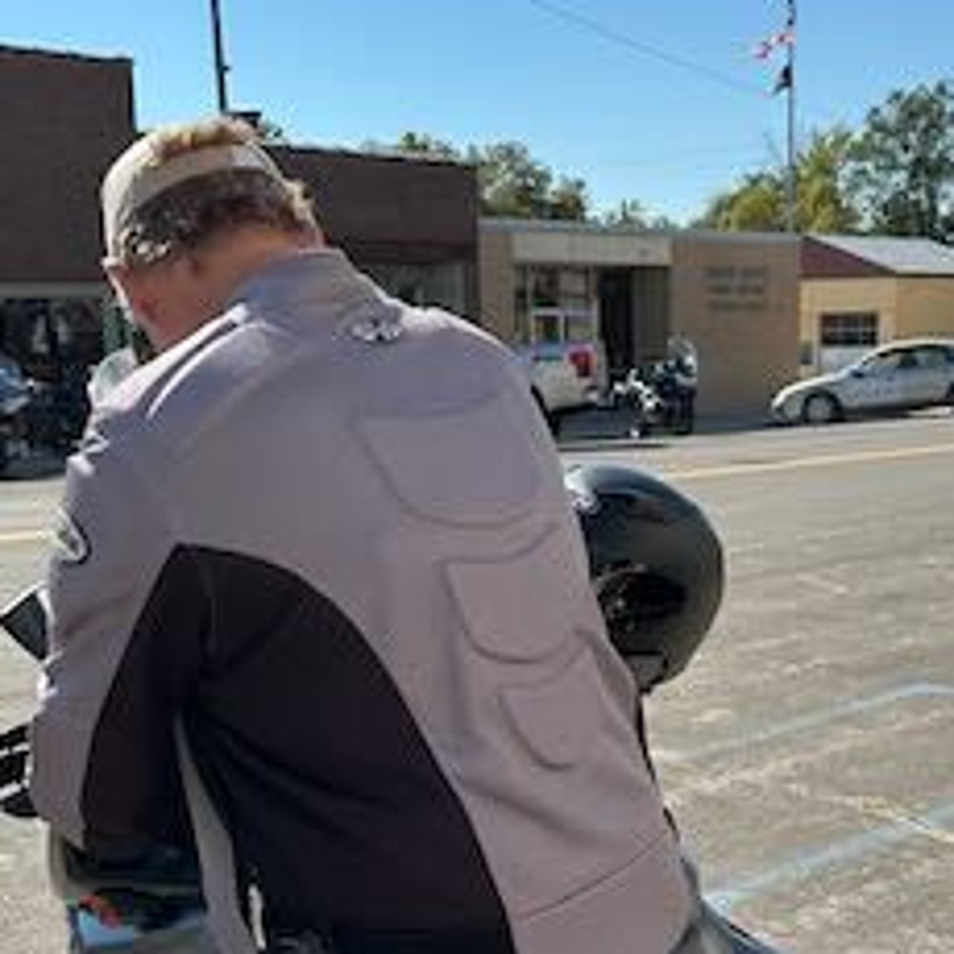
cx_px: 664
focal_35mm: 59
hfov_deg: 28.8
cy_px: 896
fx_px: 1840
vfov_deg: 27.8
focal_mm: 6.86
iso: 80
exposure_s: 1/3597
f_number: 1.78
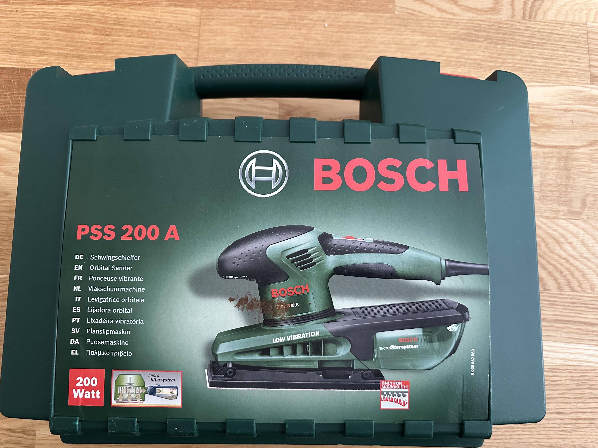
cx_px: 299
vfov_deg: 56.8
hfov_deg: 71.6
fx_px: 415
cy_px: 224
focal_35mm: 24
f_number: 1.78
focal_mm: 6.86
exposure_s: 1/60
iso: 640
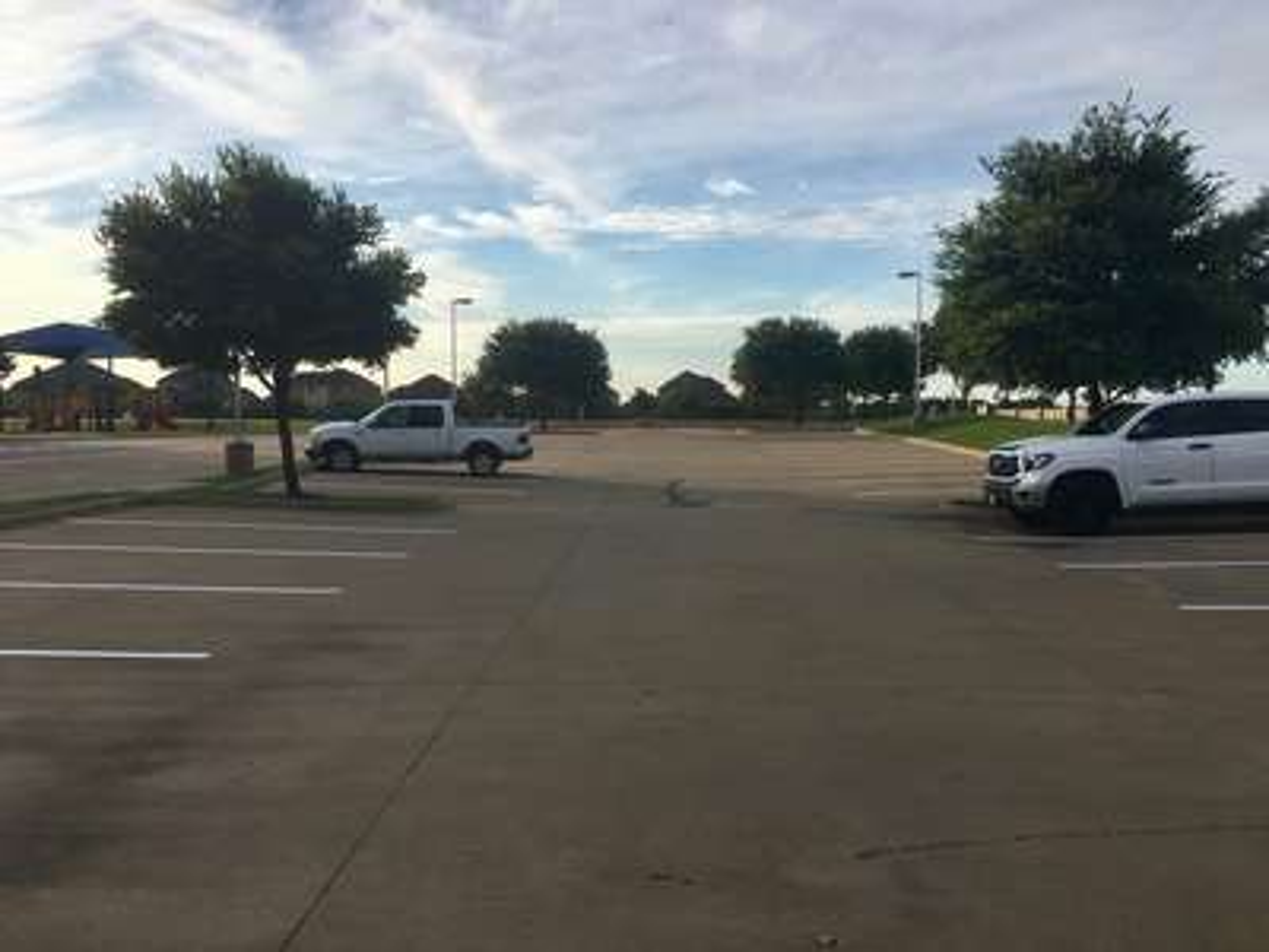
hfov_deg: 61.7
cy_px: 476
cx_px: 634
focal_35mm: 29
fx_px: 1063
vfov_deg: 48.2
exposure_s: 1/1202
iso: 25
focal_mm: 4.15
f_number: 2.2
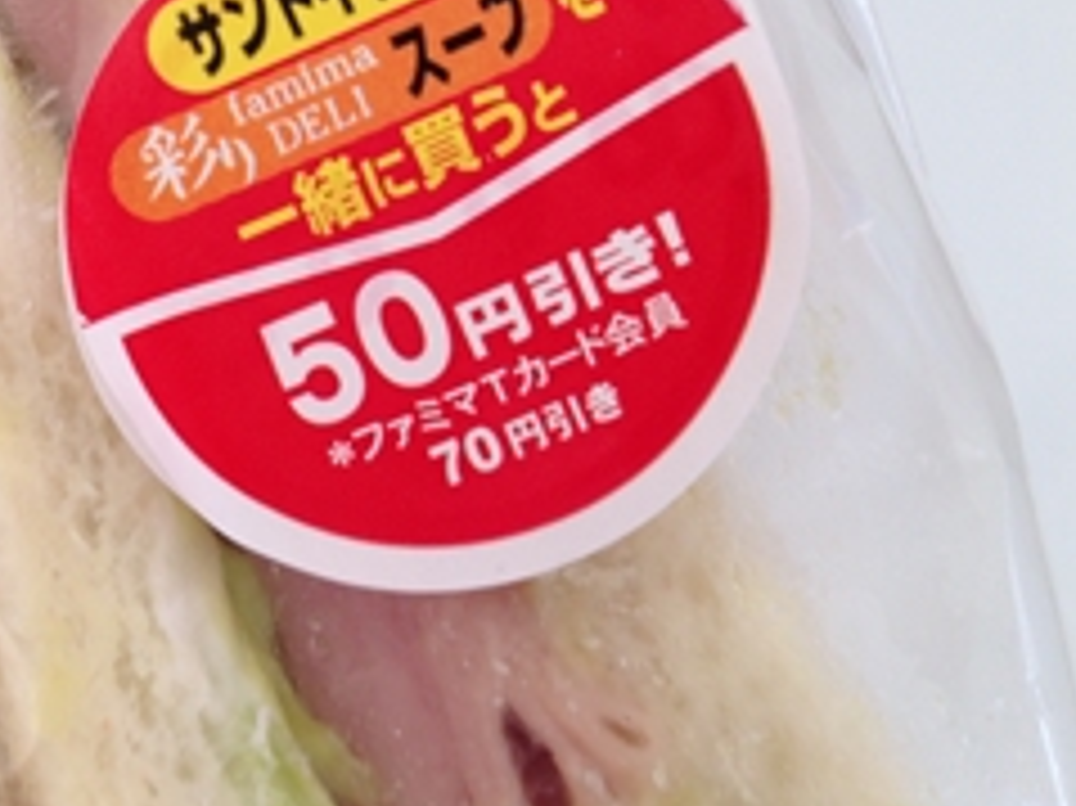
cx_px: 194
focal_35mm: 58
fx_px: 1802
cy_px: 173
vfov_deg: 24.8
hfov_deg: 32.2
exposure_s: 1/24
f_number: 2.4
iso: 64
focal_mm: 4.13
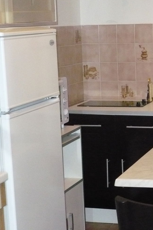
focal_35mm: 102
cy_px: 103
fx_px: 650
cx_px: 170
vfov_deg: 20.0
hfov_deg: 13.2
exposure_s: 1/30
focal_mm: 9.9
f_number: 3.7
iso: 640
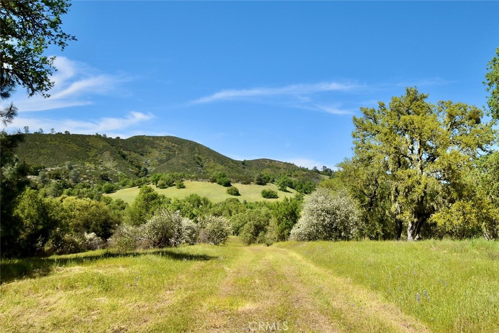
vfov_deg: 43.6
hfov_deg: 61.9
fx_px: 416
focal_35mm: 30
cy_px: 166
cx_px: 250
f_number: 11
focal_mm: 20
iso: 400
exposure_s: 1/400
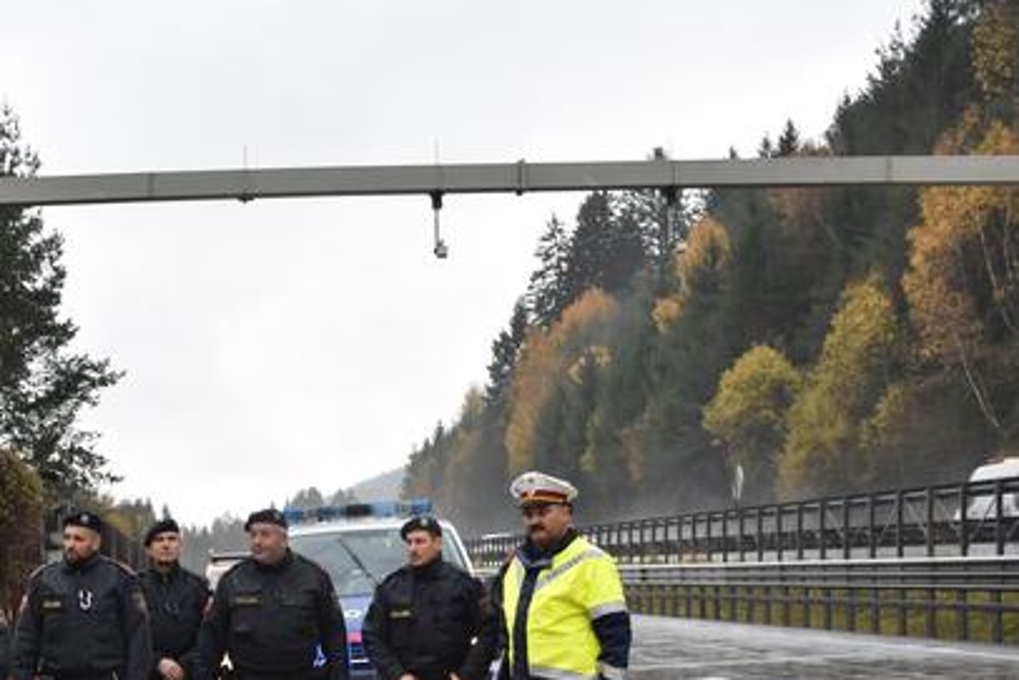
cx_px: 281
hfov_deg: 28.1
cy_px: 615
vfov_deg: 18.9
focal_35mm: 71
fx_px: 2010
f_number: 4
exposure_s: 1/60
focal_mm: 24
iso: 800
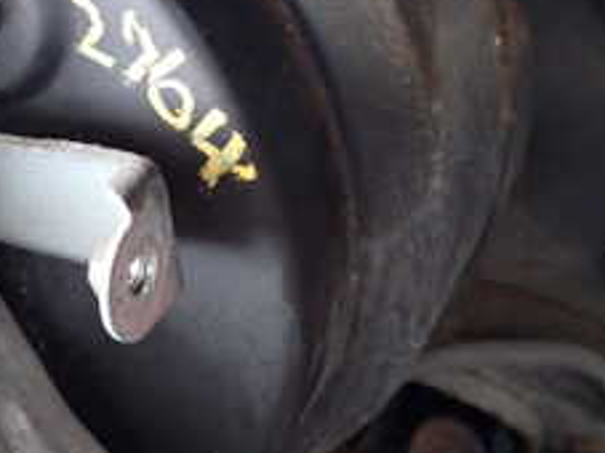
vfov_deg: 21.3
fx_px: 1153
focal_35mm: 66
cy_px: -16
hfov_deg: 28.6
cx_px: 101
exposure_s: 1/50
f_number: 2
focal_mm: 4.5
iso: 320
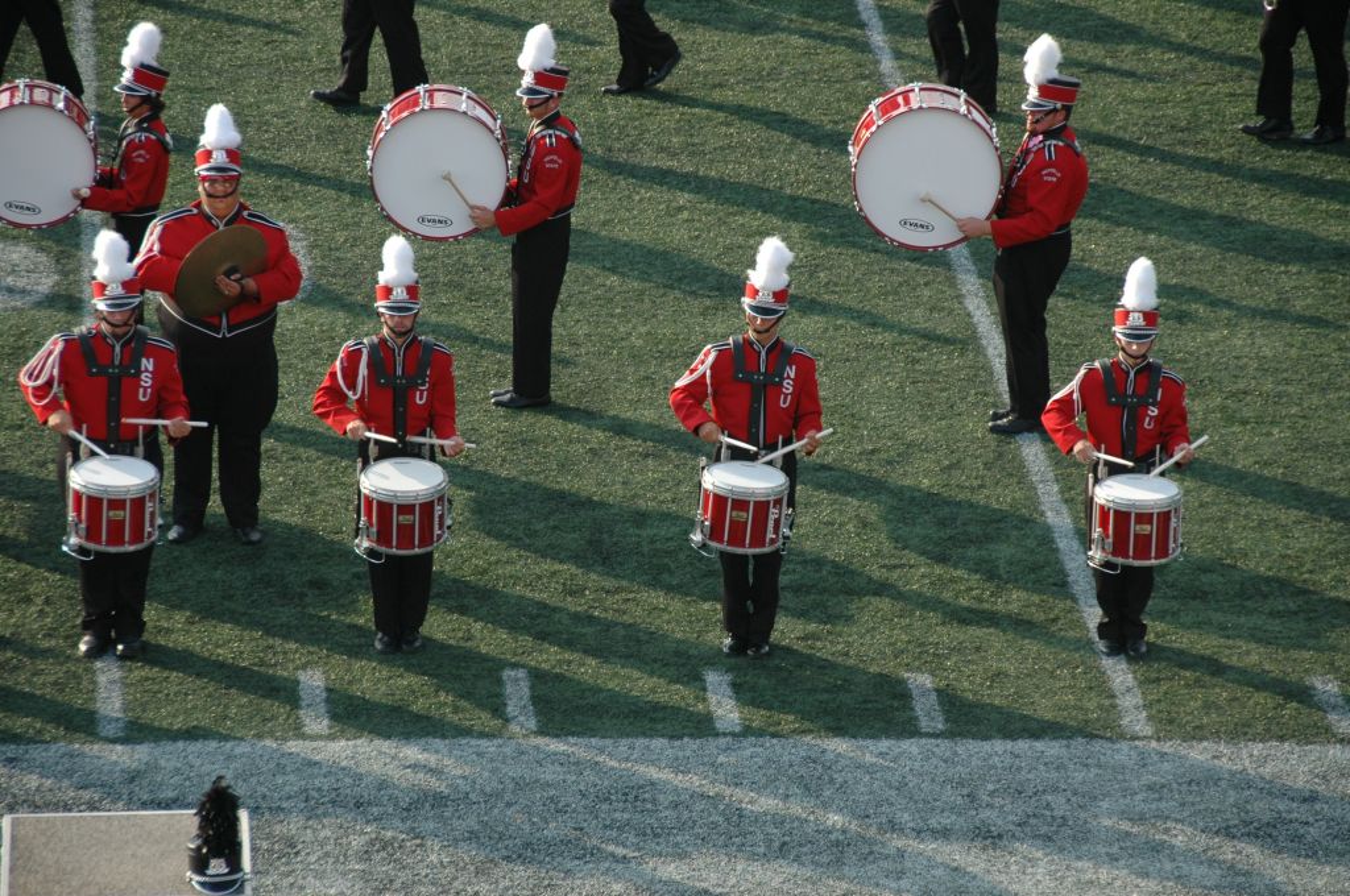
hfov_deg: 9.2
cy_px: 448
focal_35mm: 225
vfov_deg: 6.1
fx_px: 8427
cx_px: 675
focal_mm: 150
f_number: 5.6
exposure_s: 1/320
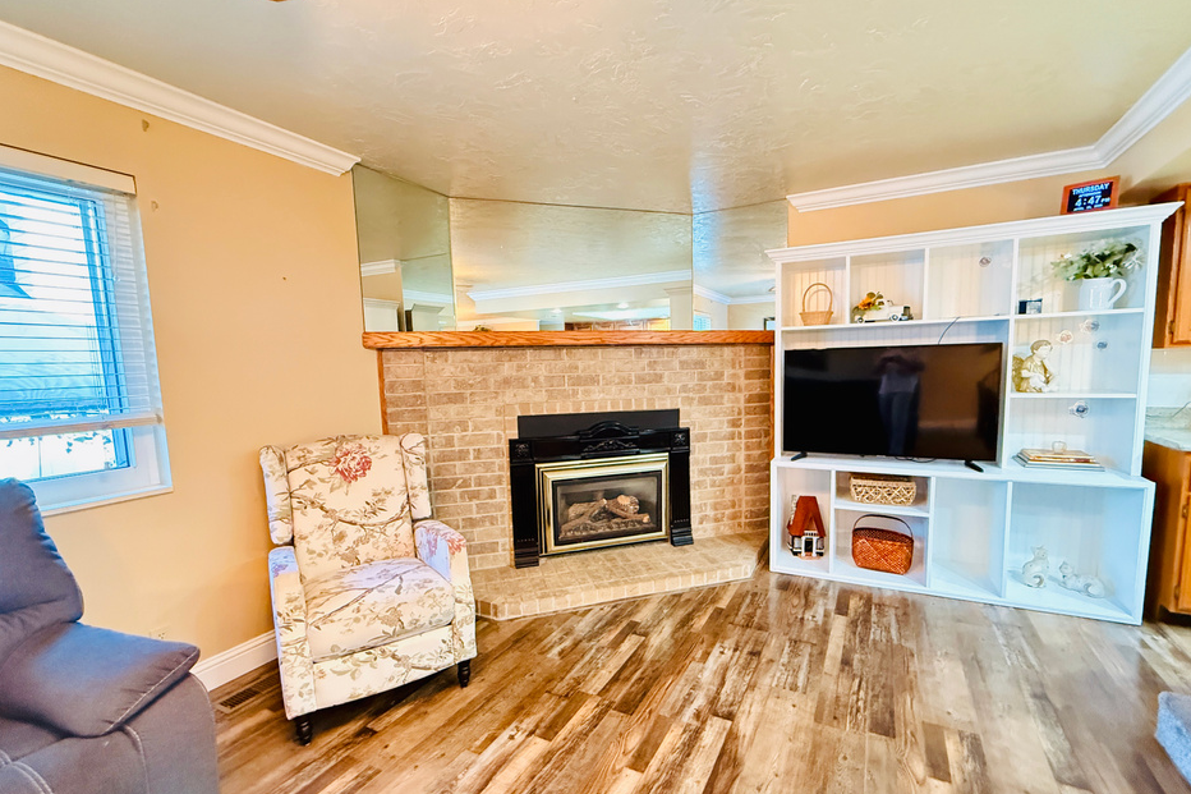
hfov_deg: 96.7
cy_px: 422
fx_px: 529
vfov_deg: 73.6
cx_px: 621
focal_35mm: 16
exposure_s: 1/40
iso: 1000
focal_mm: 2.22
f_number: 2.2
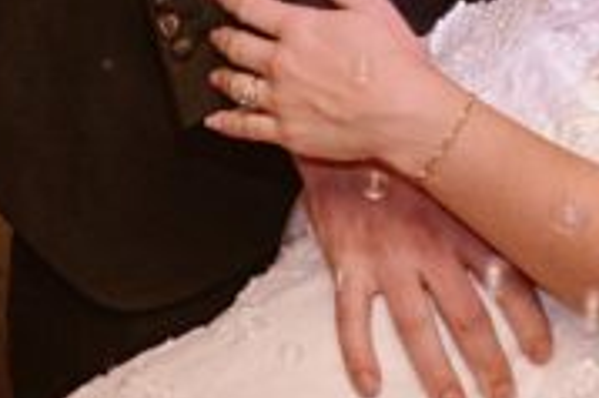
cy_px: -361
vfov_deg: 4.9
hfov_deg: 7.3
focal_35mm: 275
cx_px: 977
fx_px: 4571
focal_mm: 48
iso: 1600
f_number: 3.2
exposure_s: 1/160
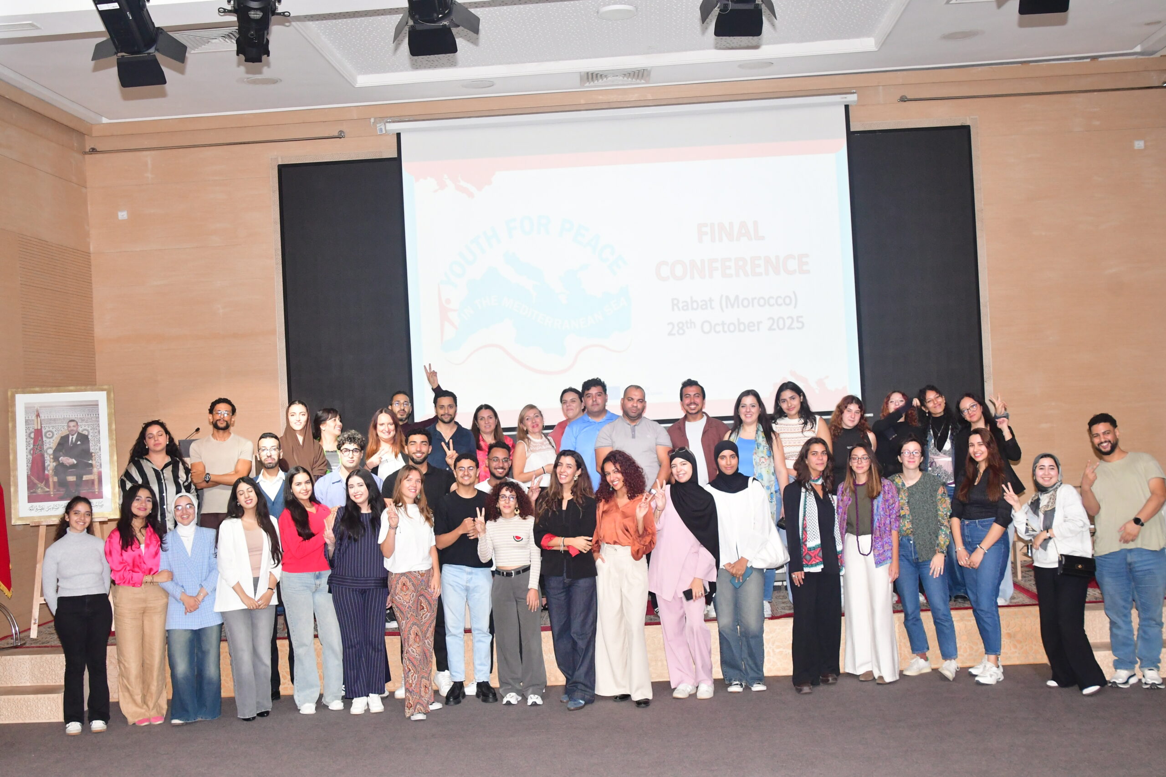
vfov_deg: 31.9
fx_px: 1360
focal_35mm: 42
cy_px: 388
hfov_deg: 46.4
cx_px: 583
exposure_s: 1/60
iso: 2000
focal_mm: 28
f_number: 8
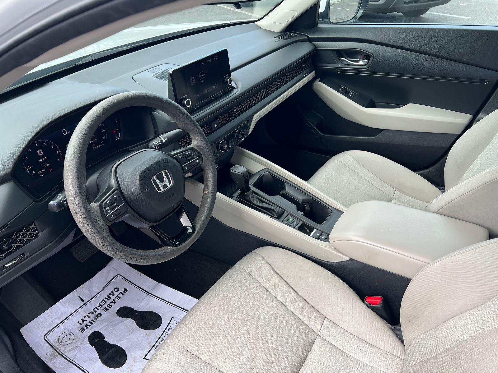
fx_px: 374
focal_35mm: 26
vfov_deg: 53.1
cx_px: 249
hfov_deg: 67.3
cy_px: 186
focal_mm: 5.7
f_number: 1.5
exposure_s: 1/259
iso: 40
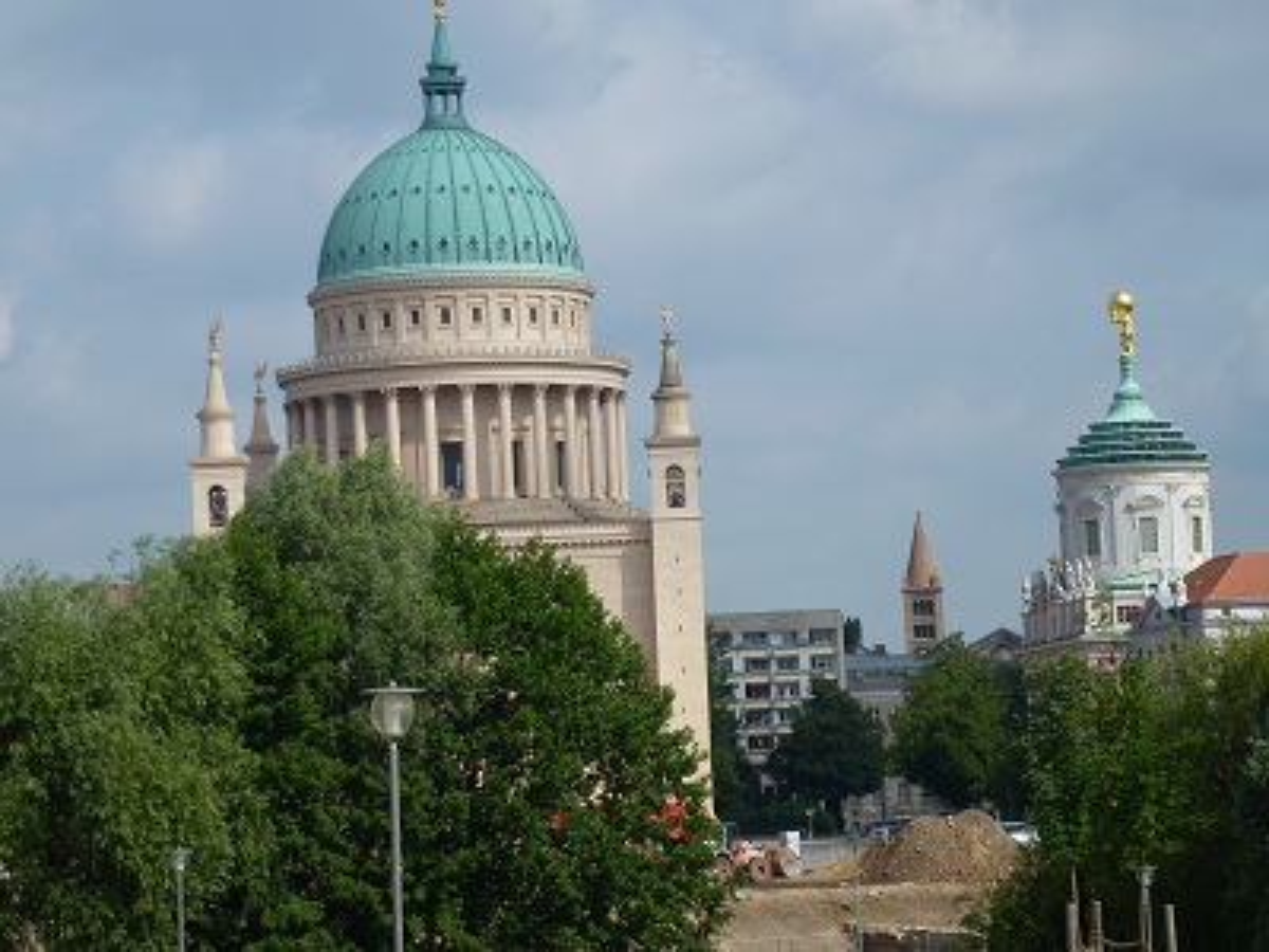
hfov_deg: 17.4
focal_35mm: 113
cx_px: 634
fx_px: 4143
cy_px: 476
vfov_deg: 13.1
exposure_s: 1/640
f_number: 5
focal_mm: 18.7
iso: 100
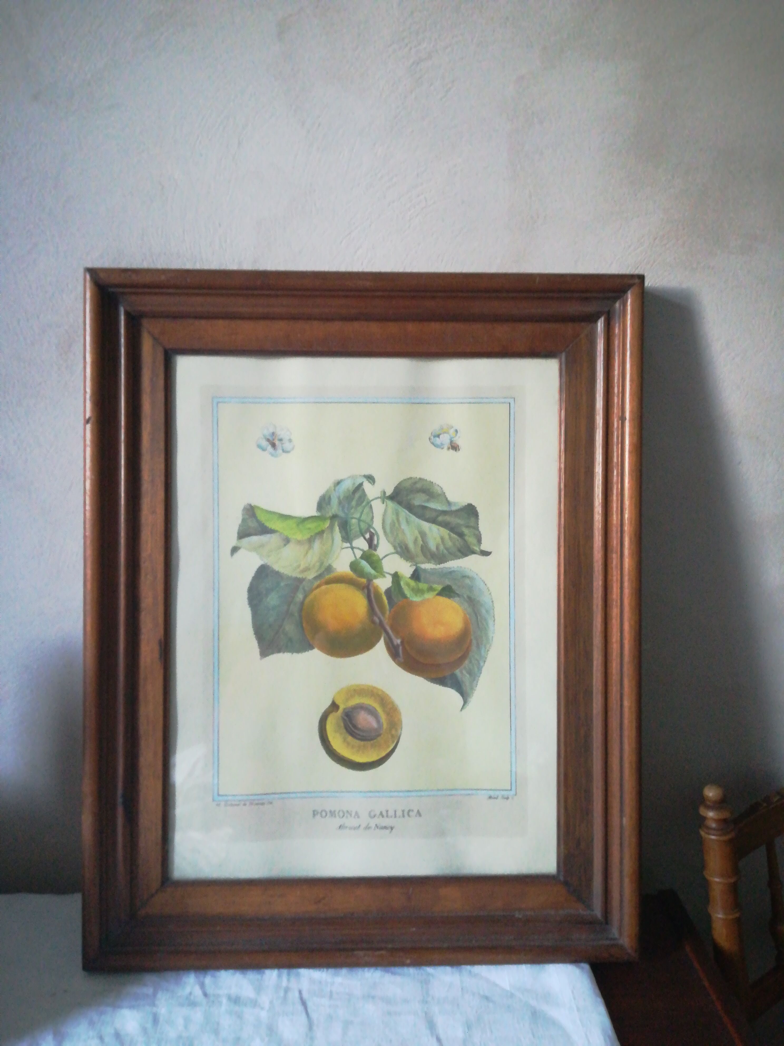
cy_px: 523
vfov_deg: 67.3
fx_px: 785
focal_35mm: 26
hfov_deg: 53.1
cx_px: 392
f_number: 2.2
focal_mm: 3.83
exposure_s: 1/14.3
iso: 640
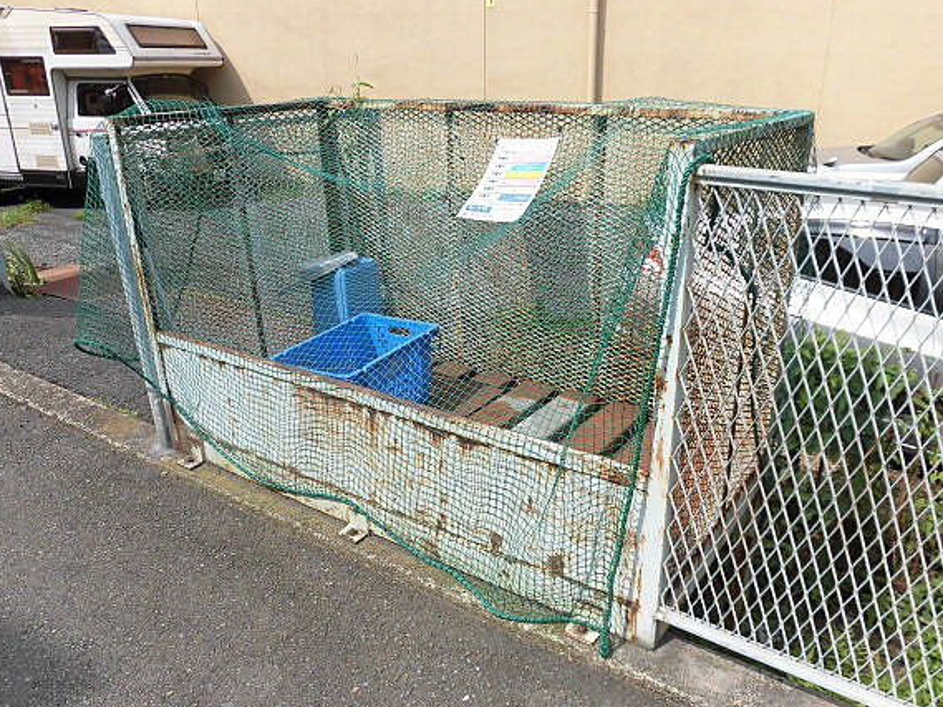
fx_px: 736
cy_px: 387
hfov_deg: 65.2
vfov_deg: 51.3
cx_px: 505
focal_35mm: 27
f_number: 3.1
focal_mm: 4.3
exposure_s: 1/1000
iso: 100
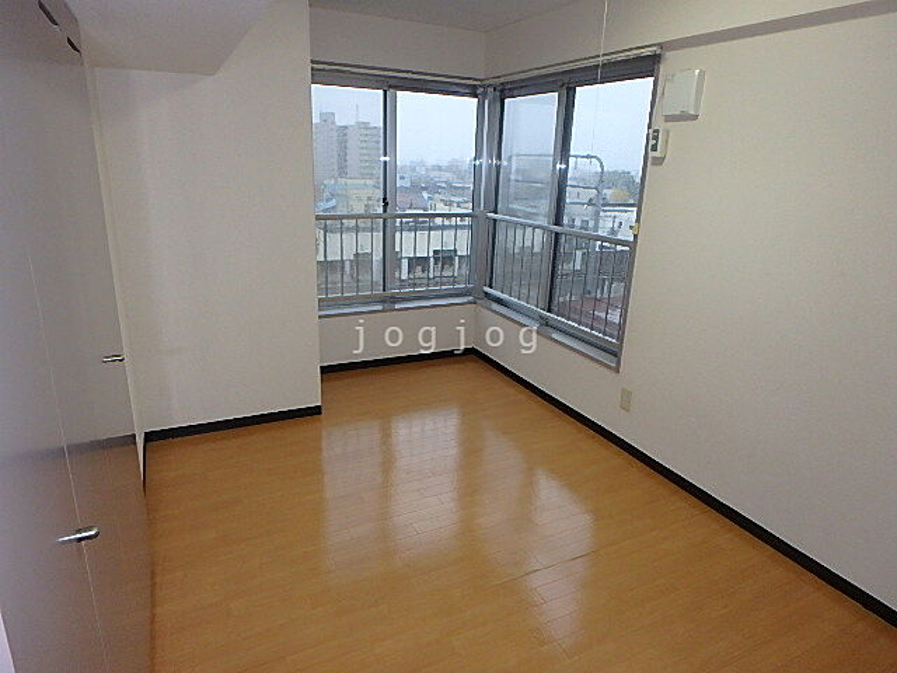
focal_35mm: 21
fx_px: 544
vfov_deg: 63.4
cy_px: 336
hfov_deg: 79.0
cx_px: 448
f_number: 3.5
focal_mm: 3.7
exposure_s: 1/30
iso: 400
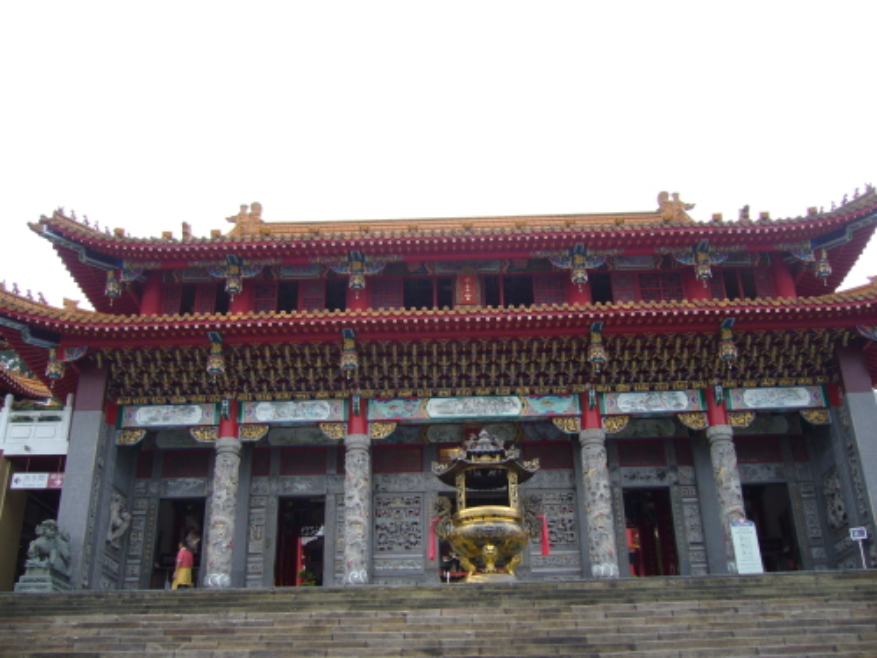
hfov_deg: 52.6
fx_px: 887
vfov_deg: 40.7
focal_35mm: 35
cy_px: 329
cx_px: 438
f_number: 2.8
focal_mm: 5.8
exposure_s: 1/125
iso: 80
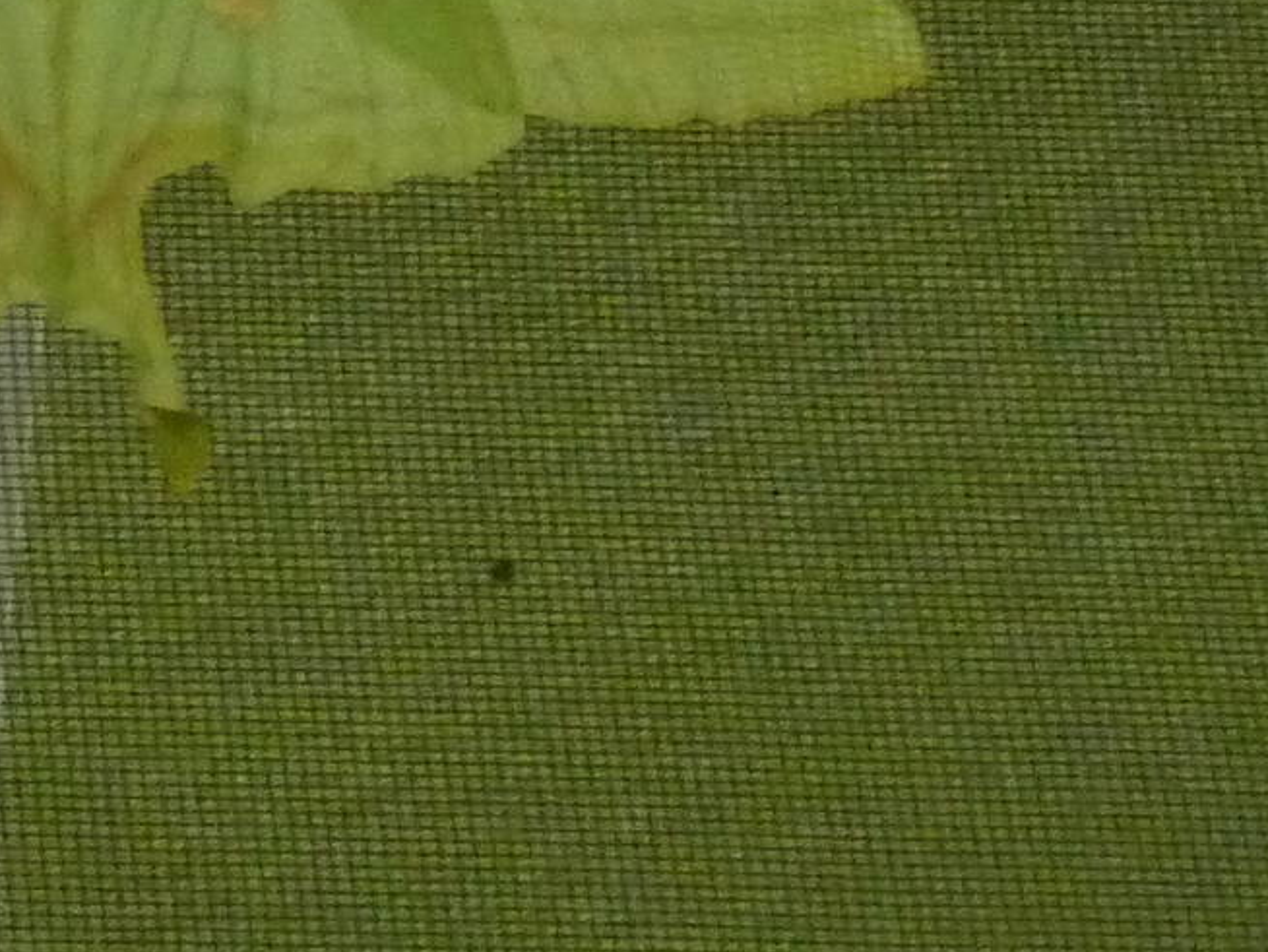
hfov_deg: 6.7
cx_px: 16
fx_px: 10847
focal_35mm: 296
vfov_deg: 5.0
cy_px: -118
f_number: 4.6
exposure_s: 1/30
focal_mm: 12.2
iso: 800
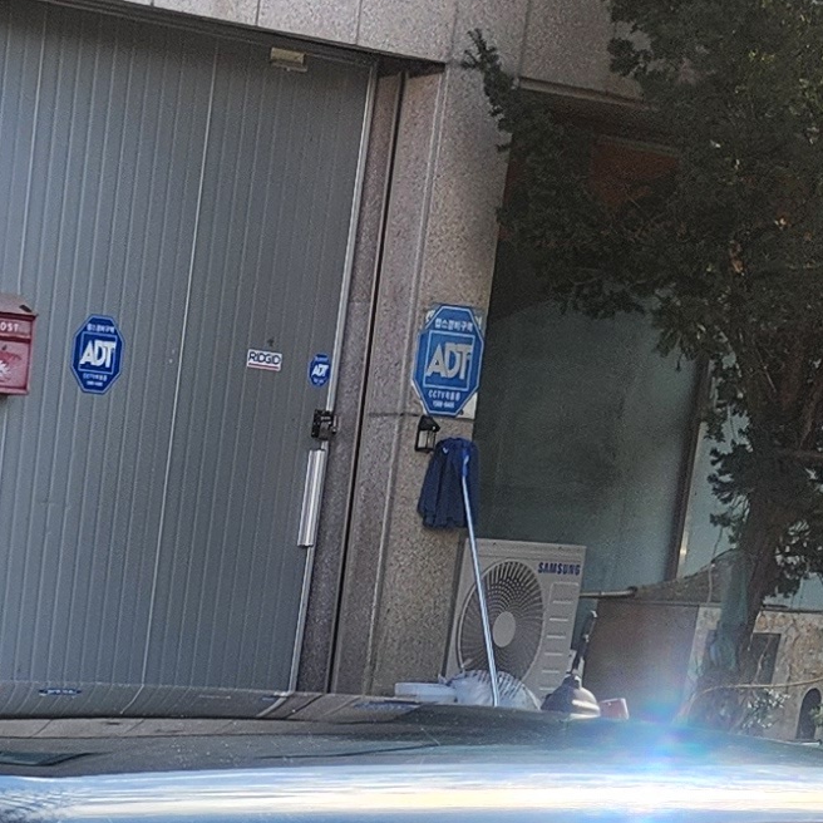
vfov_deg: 12.2
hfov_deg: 13.1
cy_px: 1741
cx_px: -509
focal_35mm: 124
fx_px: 3335
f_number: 1.8
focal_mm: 5.4
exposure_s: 1/742
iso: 20
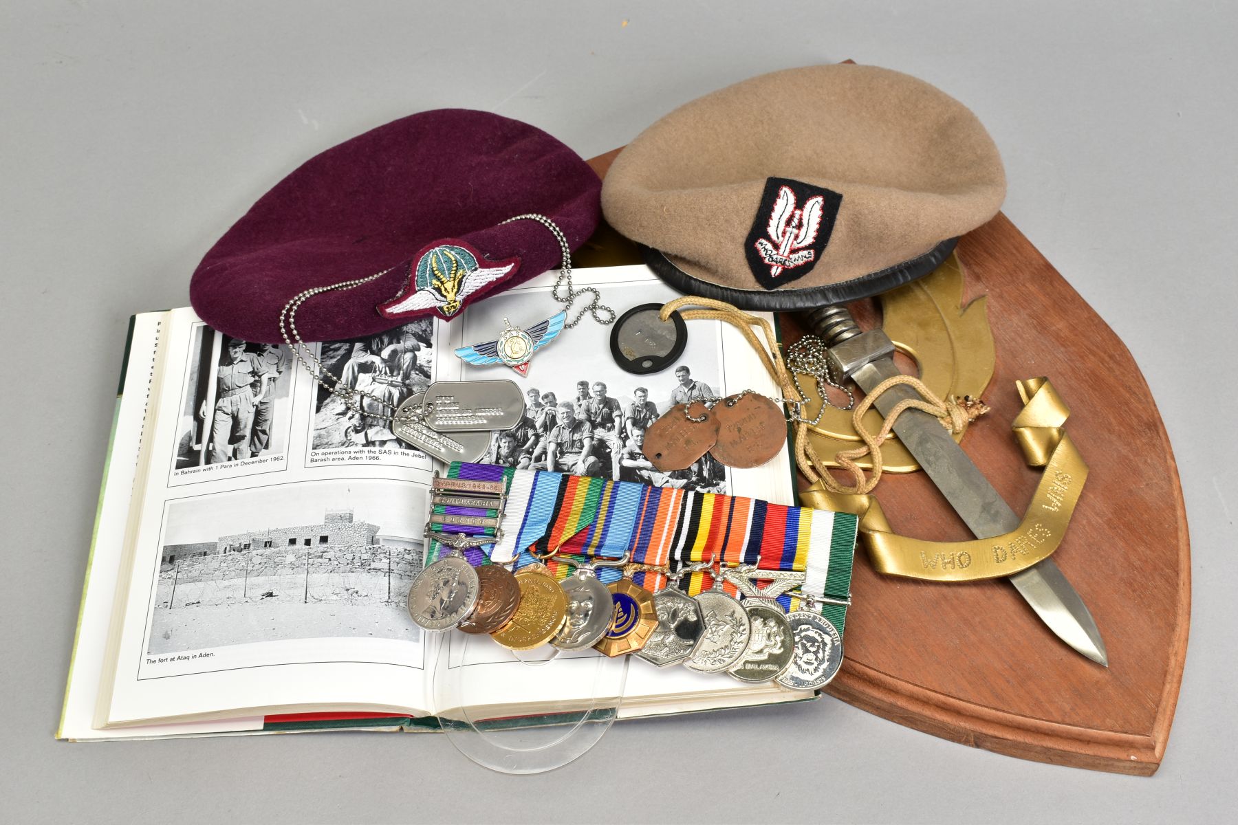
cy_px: 412
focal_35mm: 44
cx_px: 619
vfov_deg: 30.8
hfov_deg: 45.0
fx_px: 1496
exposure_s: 1/100
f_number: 11
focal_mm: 29
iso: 100
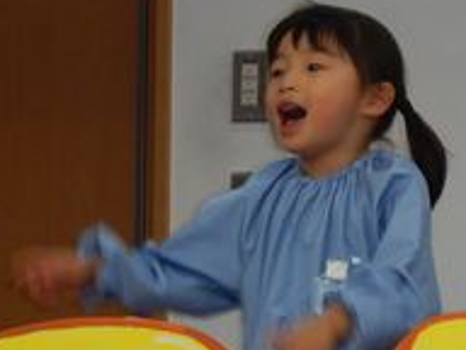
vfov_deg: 3.7
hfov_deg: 4.9
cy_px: 170
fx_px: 5466
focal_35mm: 406
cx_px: 369
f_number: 4.9
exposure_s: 1/60
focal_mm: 21.5
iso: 360
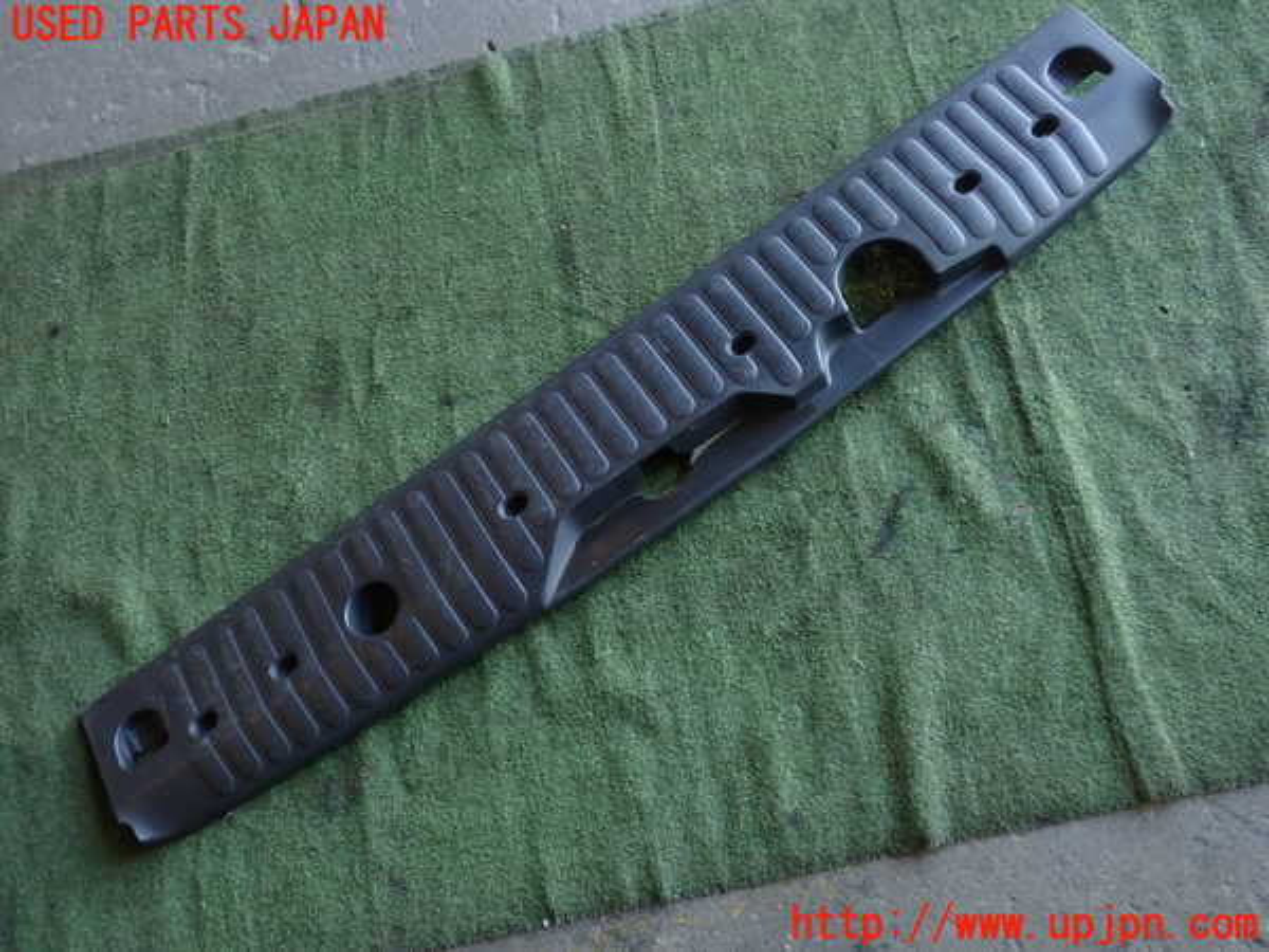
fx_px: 1100
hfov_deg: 60.0
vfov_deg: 46.8
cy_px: 476
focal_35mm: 30
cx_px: 634
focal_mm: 5.4
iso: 200
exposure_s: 1/50
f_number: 2.3
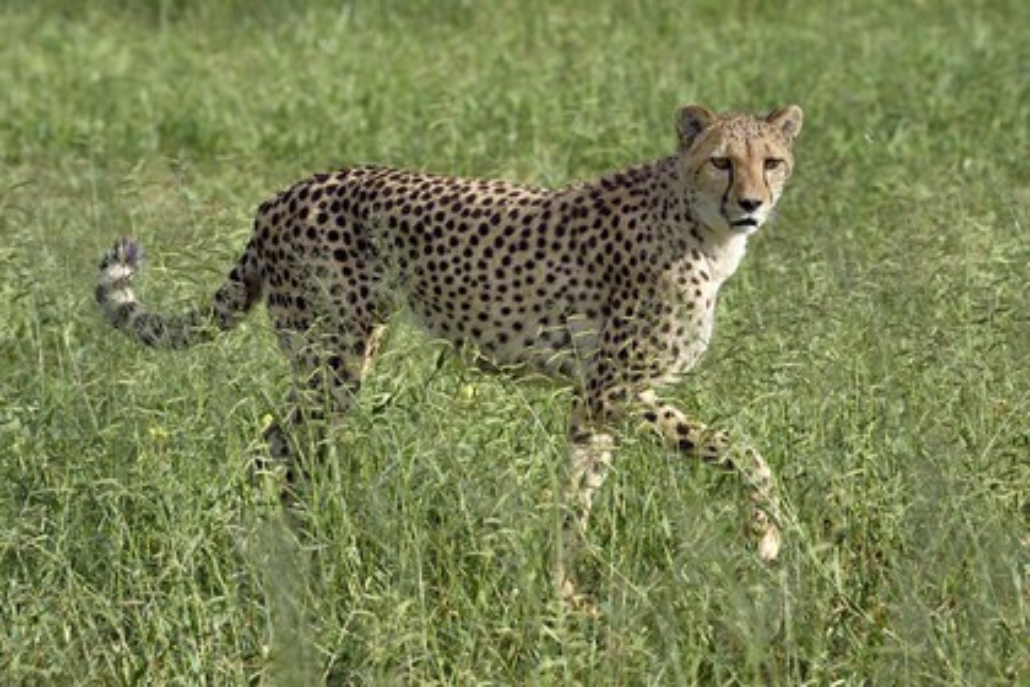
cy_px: 344
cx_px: 515
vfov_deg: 6.9
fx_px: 5722
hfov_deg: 10.3
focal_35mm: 200
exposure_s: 1/1000
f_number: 8
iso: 400
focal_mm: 200
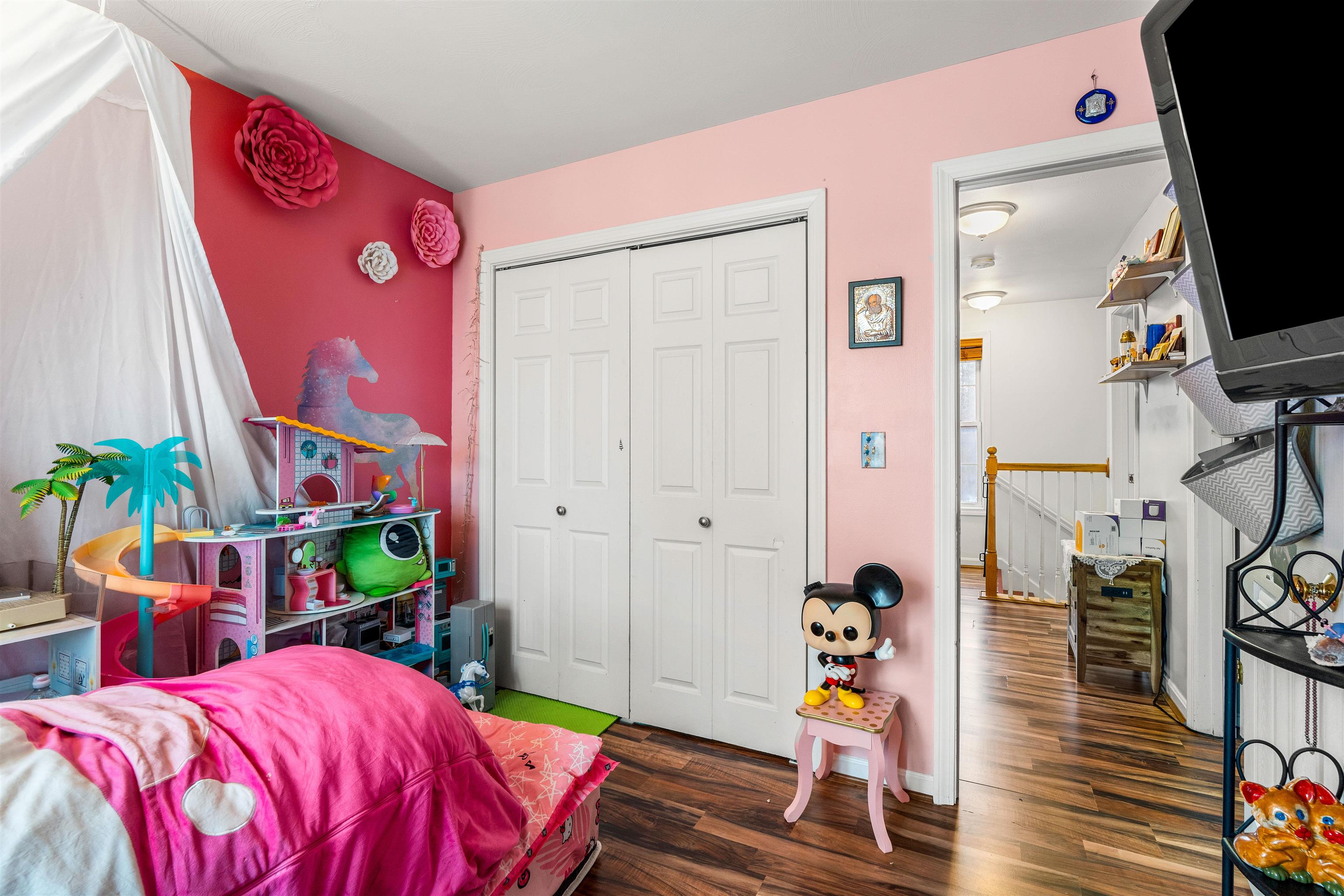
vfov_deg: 73.7
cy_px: 448
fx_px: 597
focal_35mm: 16
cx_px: 672
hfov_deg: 96.7
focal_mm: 16
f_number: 8
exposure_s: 1/2
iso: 400
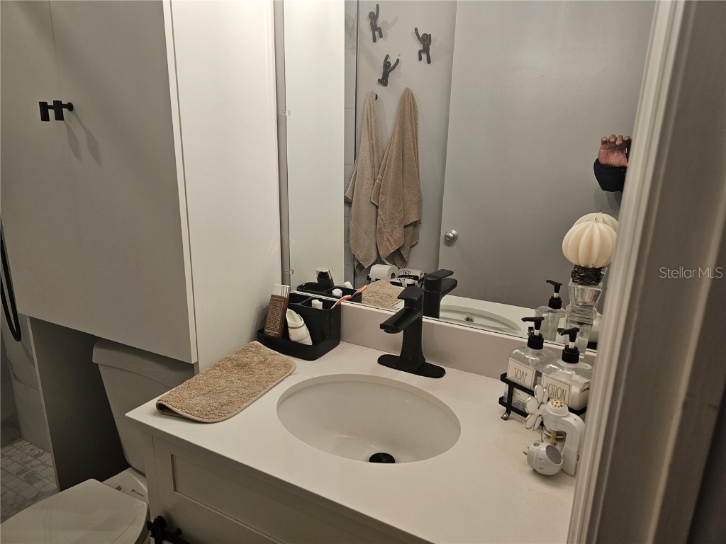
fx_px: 482
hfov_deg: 73.9
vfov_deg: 58.9
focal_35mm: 23
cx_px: 363
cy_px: 272
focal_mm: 6.3
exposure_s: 1/120
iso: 125
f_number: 1.7
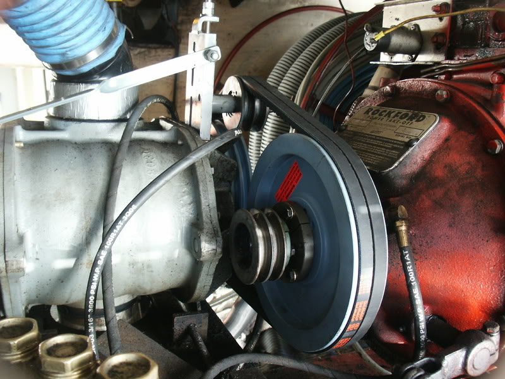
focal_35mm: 35
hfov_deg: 52.6
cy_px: 190
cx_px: 252
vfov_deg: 40.7
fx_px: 511
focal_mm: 7.18
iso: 200
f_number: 3
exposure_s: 1/45
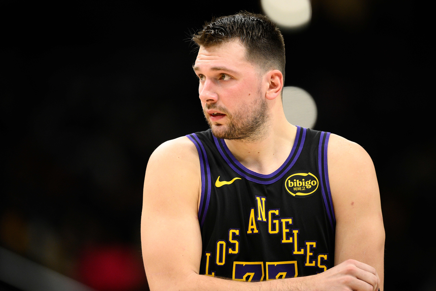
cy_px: 146
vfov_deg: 3.4
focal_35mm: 400
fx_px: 4844
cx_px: 218
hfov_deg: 5.2
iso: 3200
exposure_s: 1/1250
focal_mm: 400
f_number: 2.8
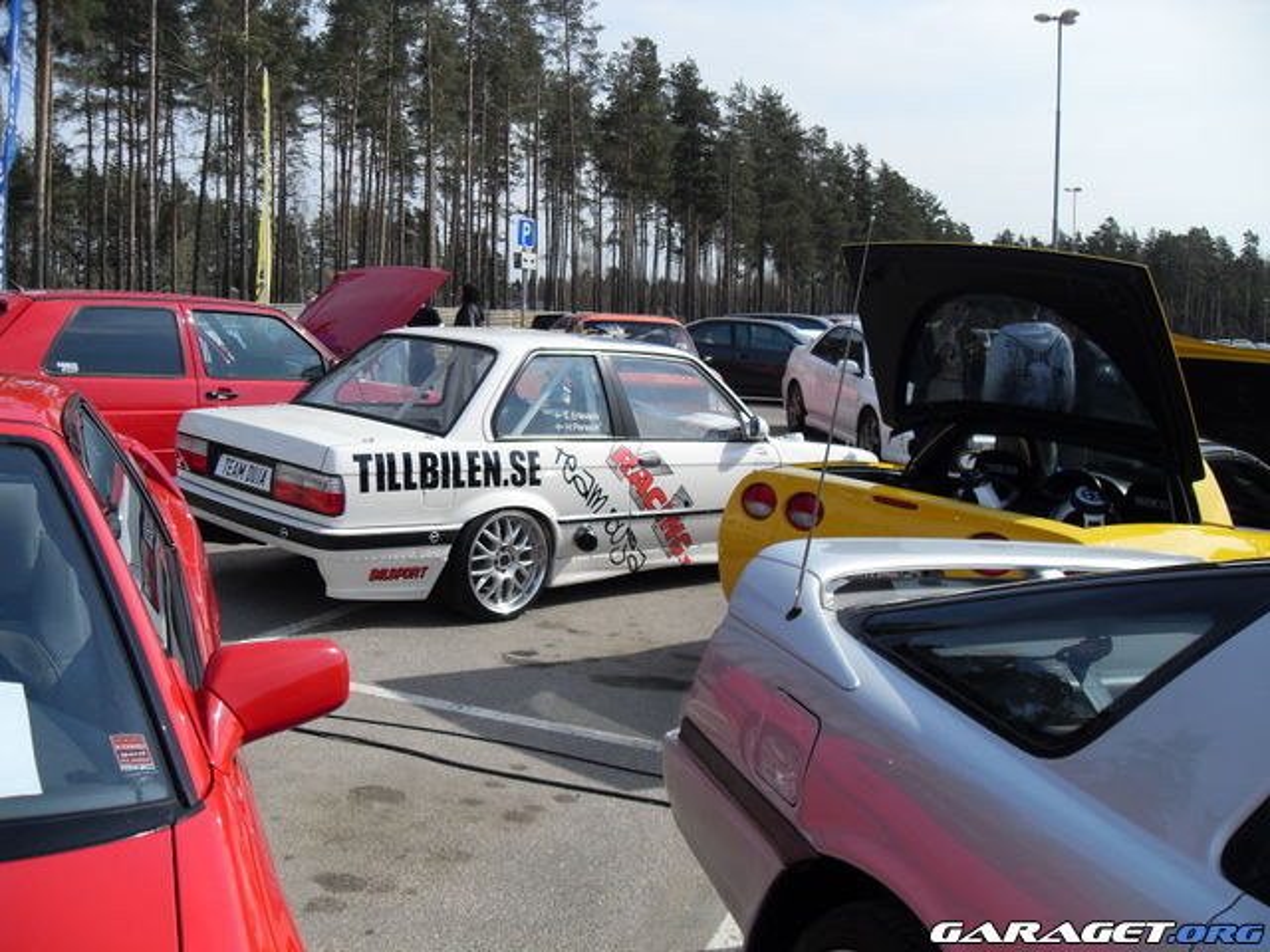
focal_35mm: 34
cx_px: 635
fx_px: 1247
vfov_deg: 41.8
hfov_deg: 54.0
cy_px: 476
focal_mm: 6.3
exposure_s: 1/250
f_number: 7
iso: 80
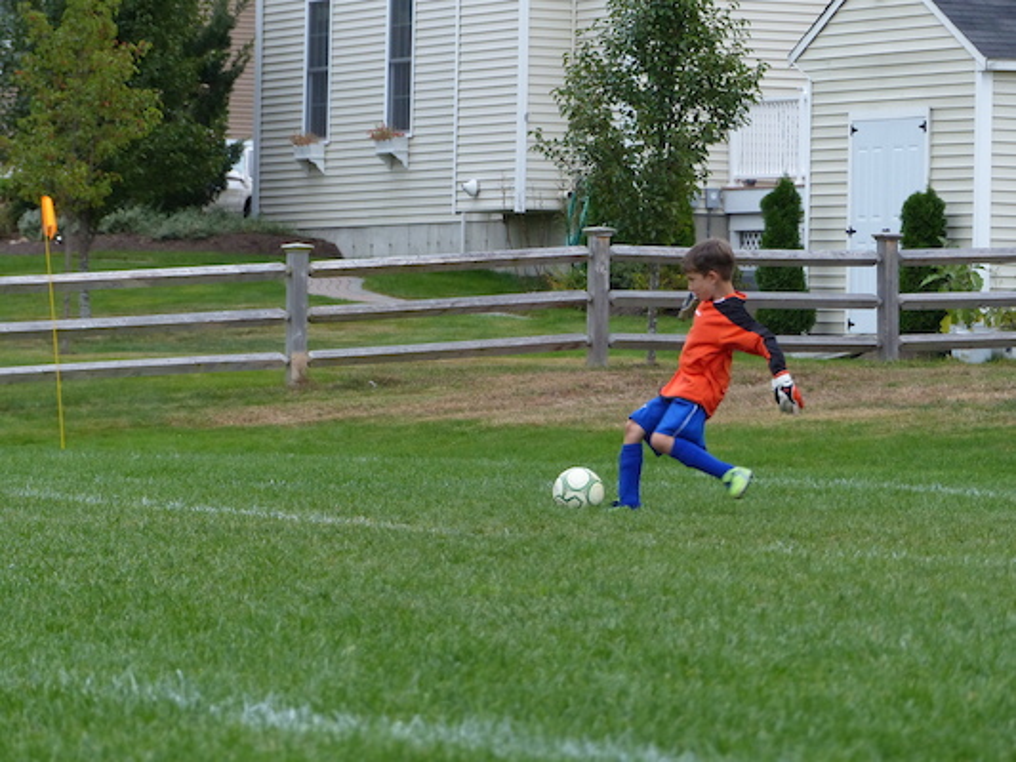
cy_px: 381
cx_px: 508
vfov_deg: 6.5
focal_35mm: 228
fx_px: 6693
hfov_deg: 8.7
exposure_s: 1/500
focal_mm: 41.1
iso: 320
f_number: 2.8
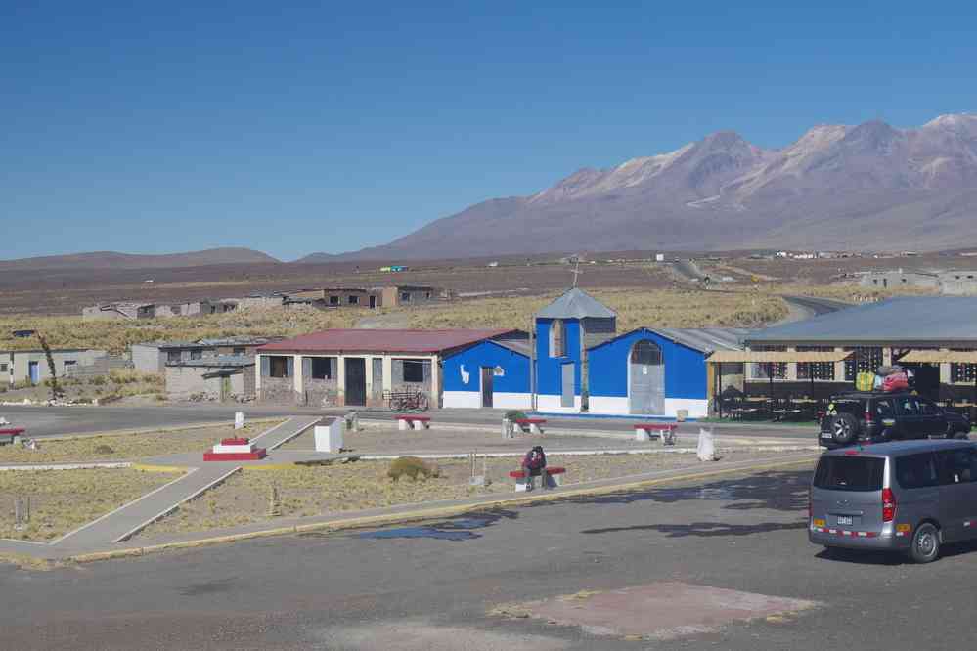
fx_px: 1750
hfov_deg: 31.2
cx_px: 488
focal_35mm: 64
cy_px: 326
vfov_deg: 21.1
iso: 200
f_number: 11
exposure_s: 1/160
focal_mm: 43
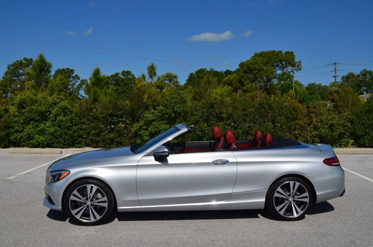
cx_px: 186
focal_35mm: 36
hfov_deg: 53.2
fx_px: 372
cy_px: 124
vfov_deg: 36.7
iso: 100
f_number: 13
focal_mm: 24
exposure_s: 1/250
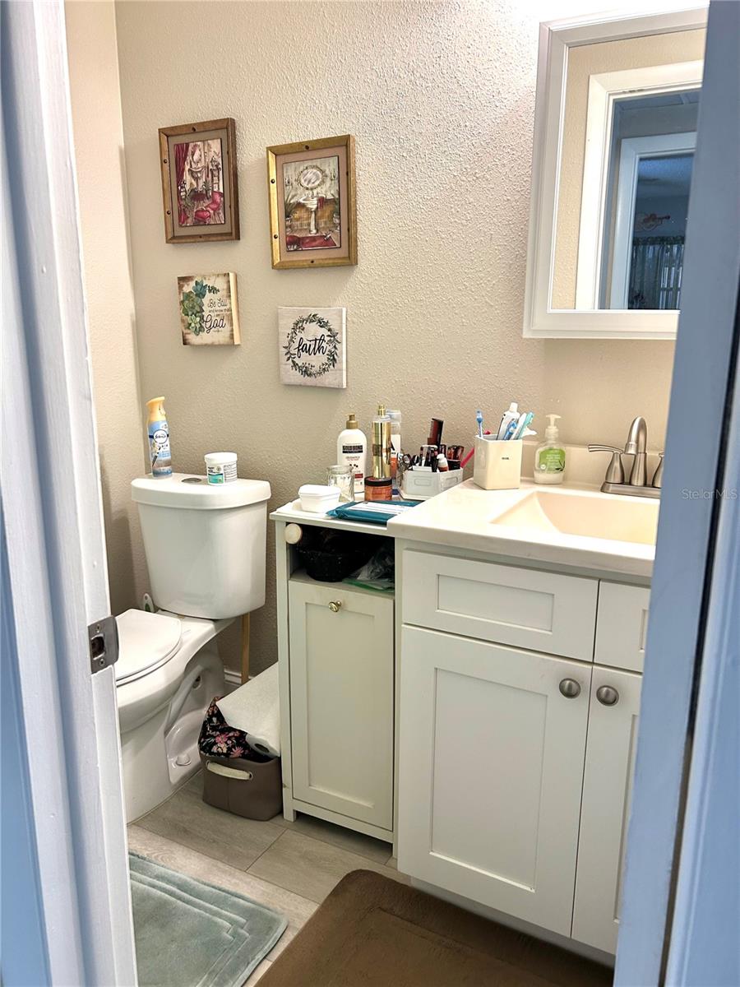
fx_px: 741
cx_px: 370
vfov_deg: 67.3
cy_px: 494
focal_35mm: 26
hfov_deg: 53.1
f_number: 1.5
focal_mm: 5.7
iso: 100
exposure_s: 1/60
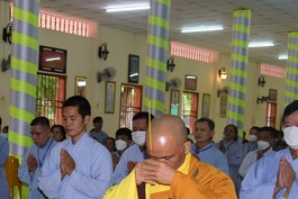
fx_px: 629
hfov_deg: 24.8
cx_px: -29
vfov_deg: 17.6
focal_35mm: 76
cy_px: 195
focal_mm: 31
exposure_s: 1/60
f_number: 4
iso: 500
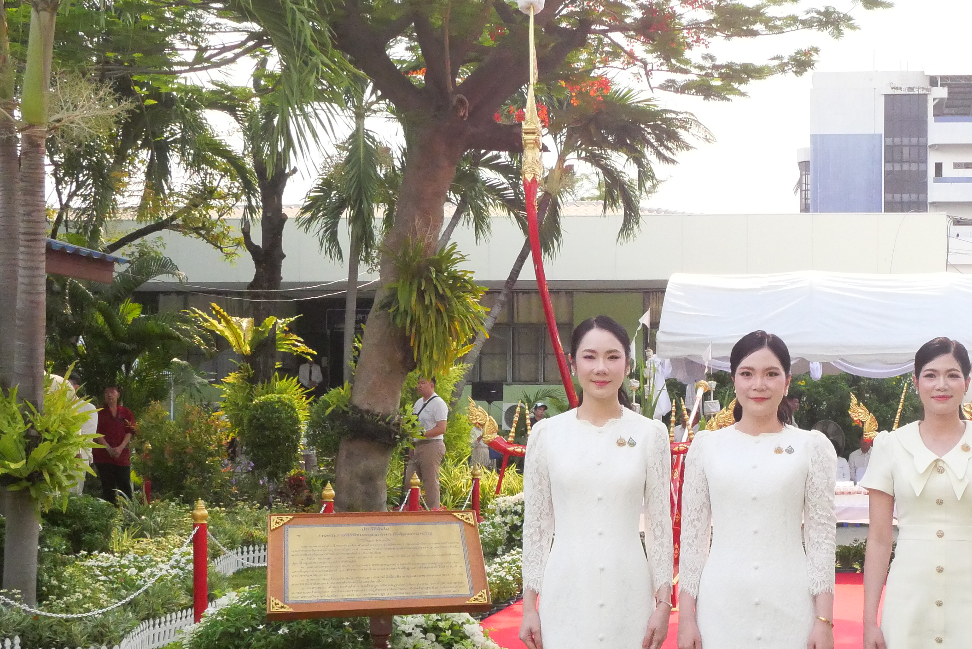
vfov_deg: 26.4
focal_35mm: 51
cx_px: 789
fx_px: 1378
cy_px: 420
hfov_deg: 37.4
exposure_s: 1/4000
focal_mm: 14
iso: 4000
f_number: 7.1
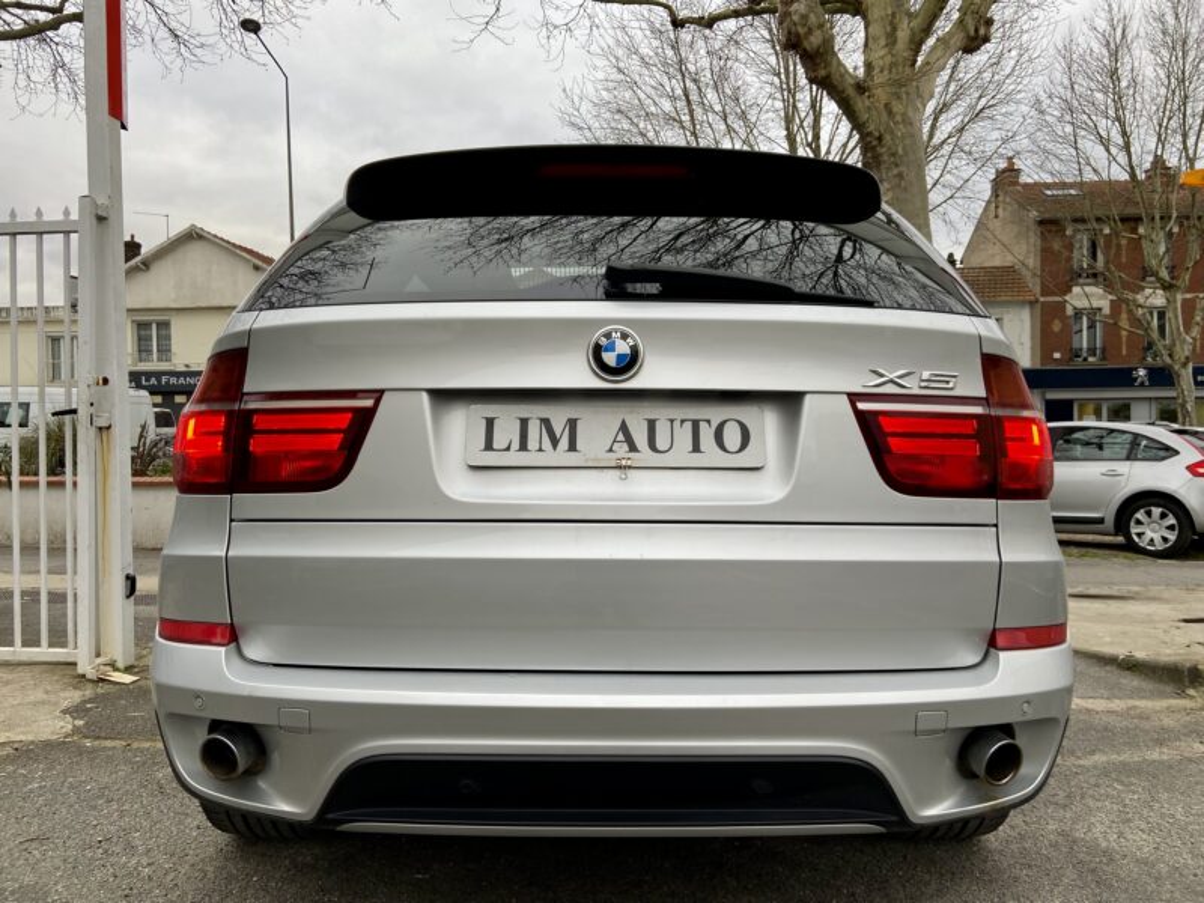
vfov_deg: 53.1
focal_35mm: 26
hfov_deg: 67.3
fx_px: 904
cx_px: 602
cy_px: 452
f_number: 1.8
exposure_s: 1/177
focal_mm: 4.25
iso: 32
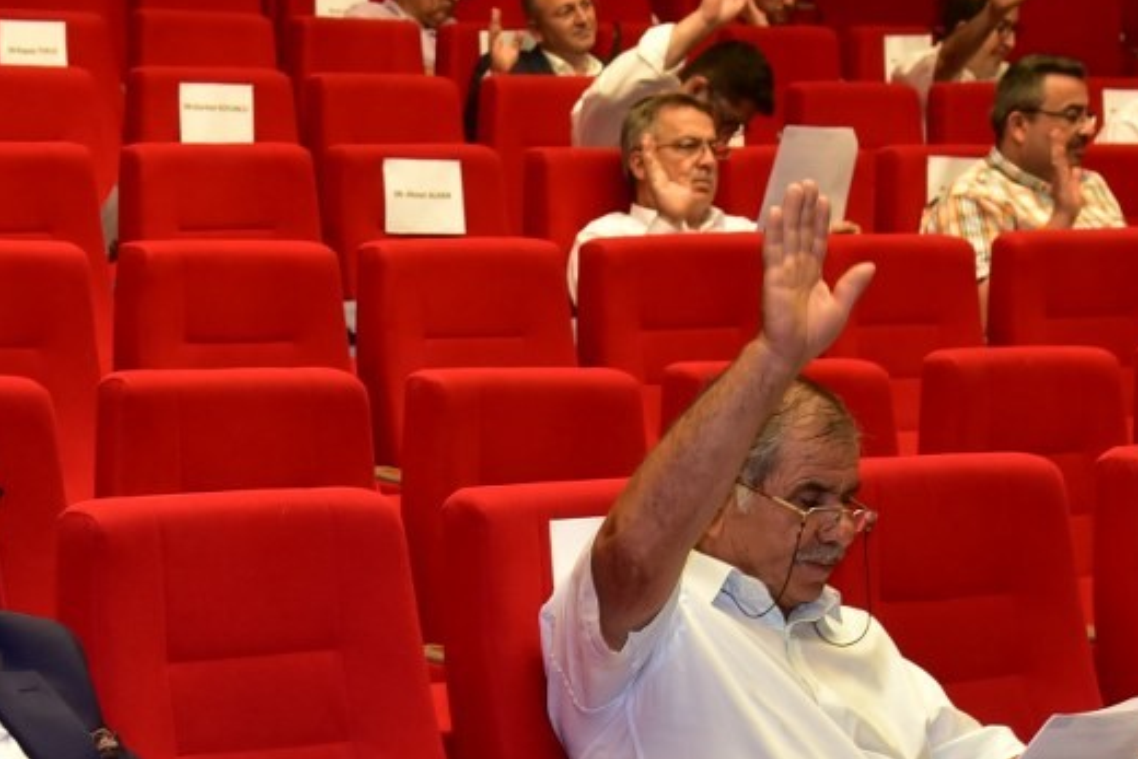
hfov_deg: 15.1
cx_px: -51
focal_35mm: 133
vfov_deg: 10.3
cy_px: 700
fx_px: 4205
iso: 800
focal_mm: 44
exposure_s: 1/60
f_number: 7.1
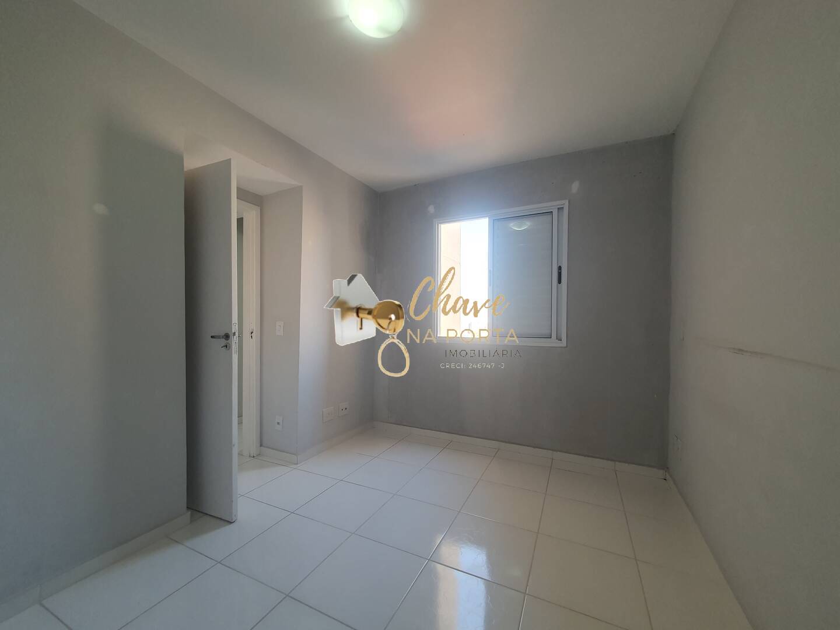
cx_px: 420
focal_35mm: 13
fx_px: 315
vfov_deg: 89.9
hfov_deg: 106.2
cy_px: 315
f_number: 2.2
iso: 100
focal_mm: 1.8
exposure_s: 1/60
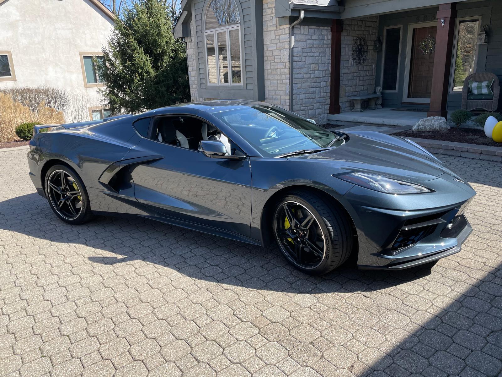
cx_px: 251
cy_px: 188
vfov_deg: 53.1
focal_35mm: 26
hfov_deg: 67.3
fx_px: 377
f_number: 1.6
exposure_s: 1/1531
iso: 32
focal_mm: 4.2
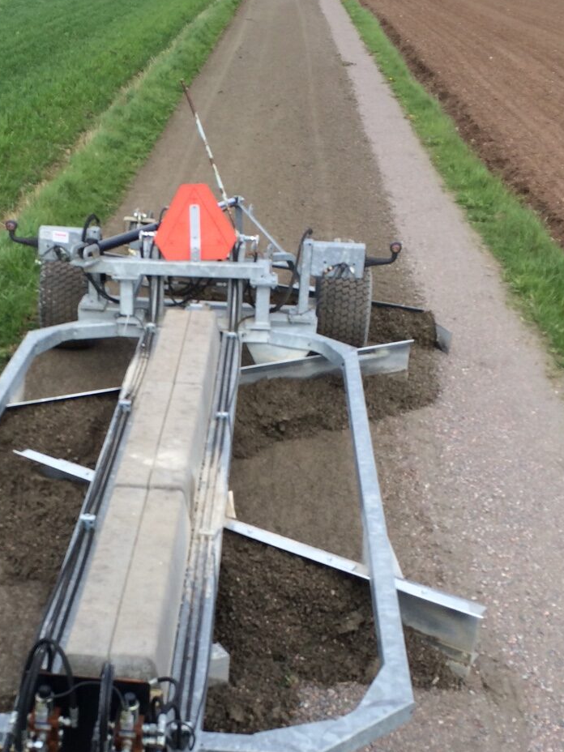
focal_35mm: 51
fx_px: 1108
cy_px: 508
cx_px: 147
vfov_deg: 37.1
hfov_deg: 28.2
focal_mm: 4.15
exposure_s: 1/838
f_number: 2.2
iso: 32
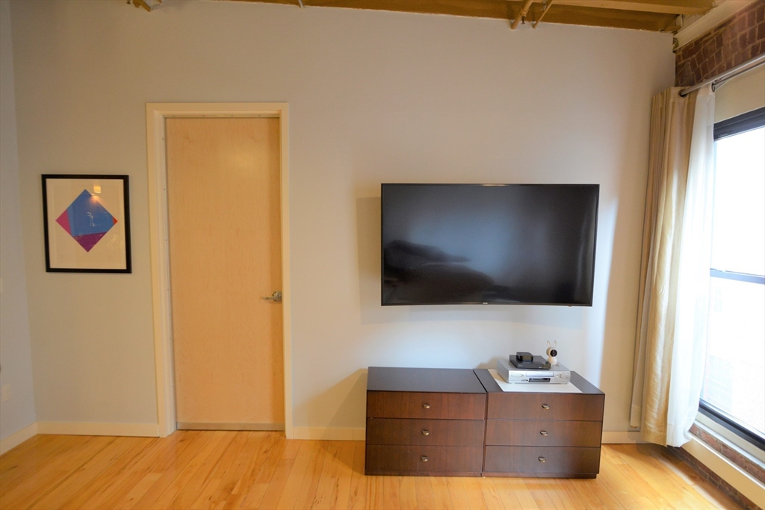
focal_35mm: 20
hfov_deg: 84.0
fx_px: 425
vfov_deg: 61.9
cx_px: 382
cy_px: 255
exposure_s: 1/60
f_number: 3.2
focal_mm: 20
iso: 1600
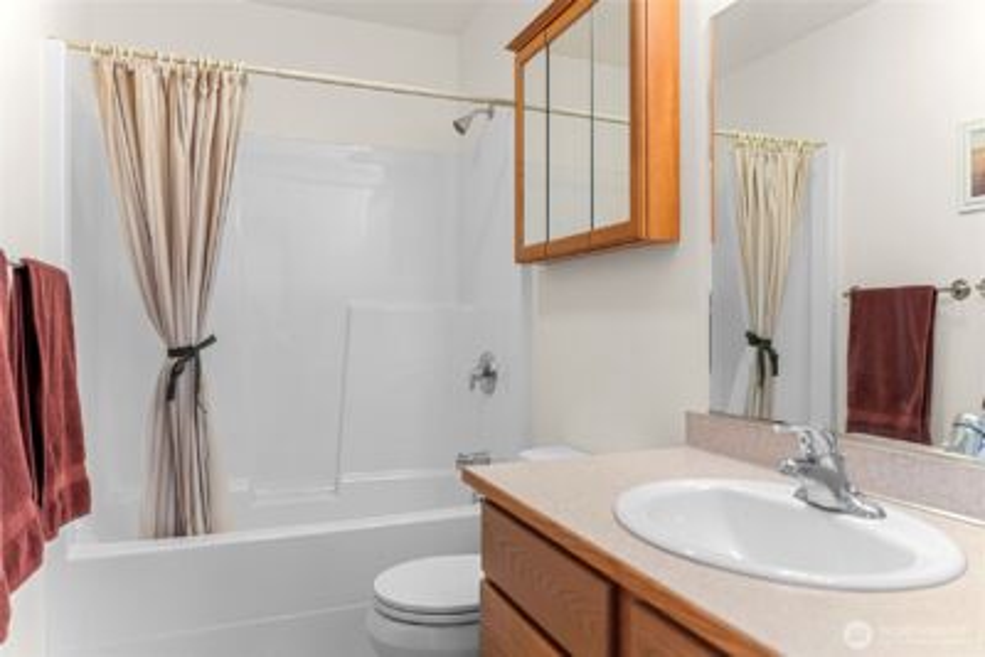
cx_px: 492
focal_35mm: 24
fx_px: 657
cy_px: 328
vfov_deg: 53.2
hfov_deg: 73.7
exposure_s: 1/6
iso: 200
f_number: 2.8
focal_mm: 24
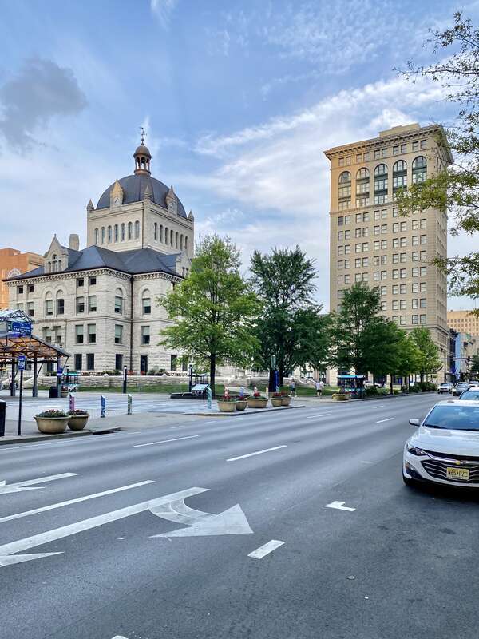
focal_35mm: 26
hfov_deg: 53.1
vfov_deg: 67.3
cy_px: 320
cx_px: 240
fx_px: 480
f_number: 1.8
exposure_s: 1/651
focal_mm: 4.25
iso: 32
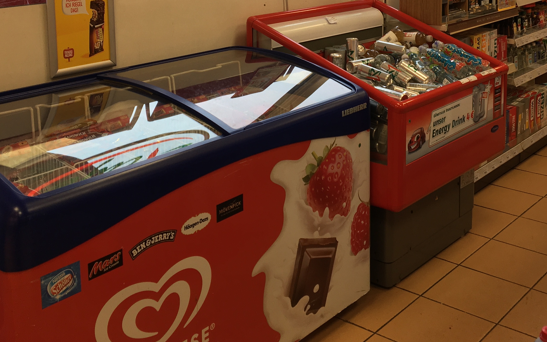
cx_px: 334
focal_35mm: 49
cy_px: 20
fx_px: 731
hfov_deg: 40.8
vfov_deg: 25.4
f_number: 2.2
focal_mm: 4.15
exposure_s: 1/50
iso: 25
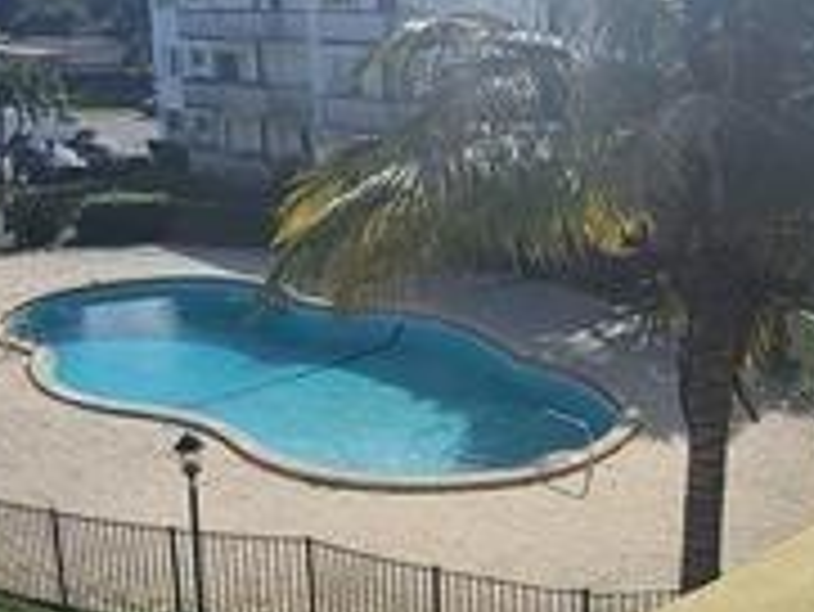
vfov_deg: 31.5
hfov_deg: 40.9
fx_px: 1082
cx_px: 513
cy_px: 279
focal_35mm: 46
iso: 64
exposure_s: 1/4020
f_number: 2.2
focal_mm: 2.2
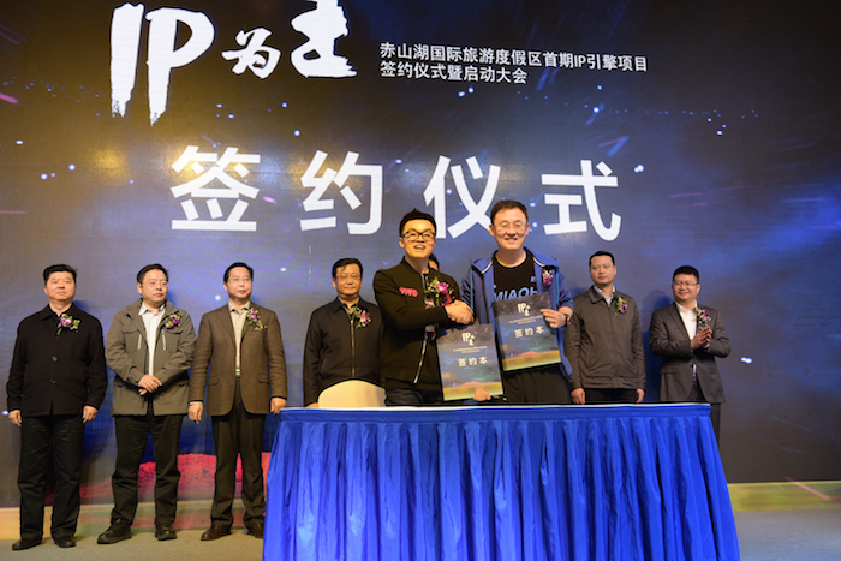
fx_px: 794
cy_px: 280
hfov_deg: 55.8
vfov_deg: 38.9
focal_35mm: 34
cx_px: 420
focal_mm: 34
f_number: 4.5
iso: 250
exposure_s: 1/100
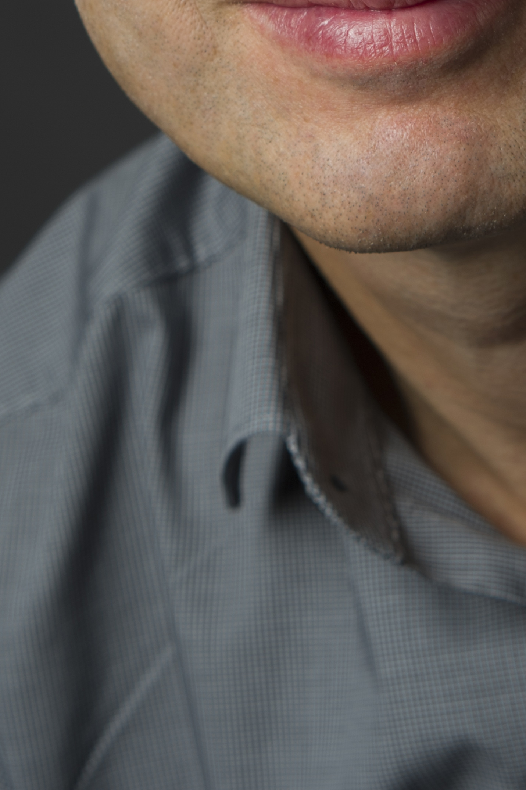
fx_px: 5485
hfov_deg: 5.5
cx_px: 397
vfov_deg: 8.2
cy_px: -100
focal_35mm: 250
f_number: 7.1
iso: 100
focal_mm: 105
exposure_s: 1/100
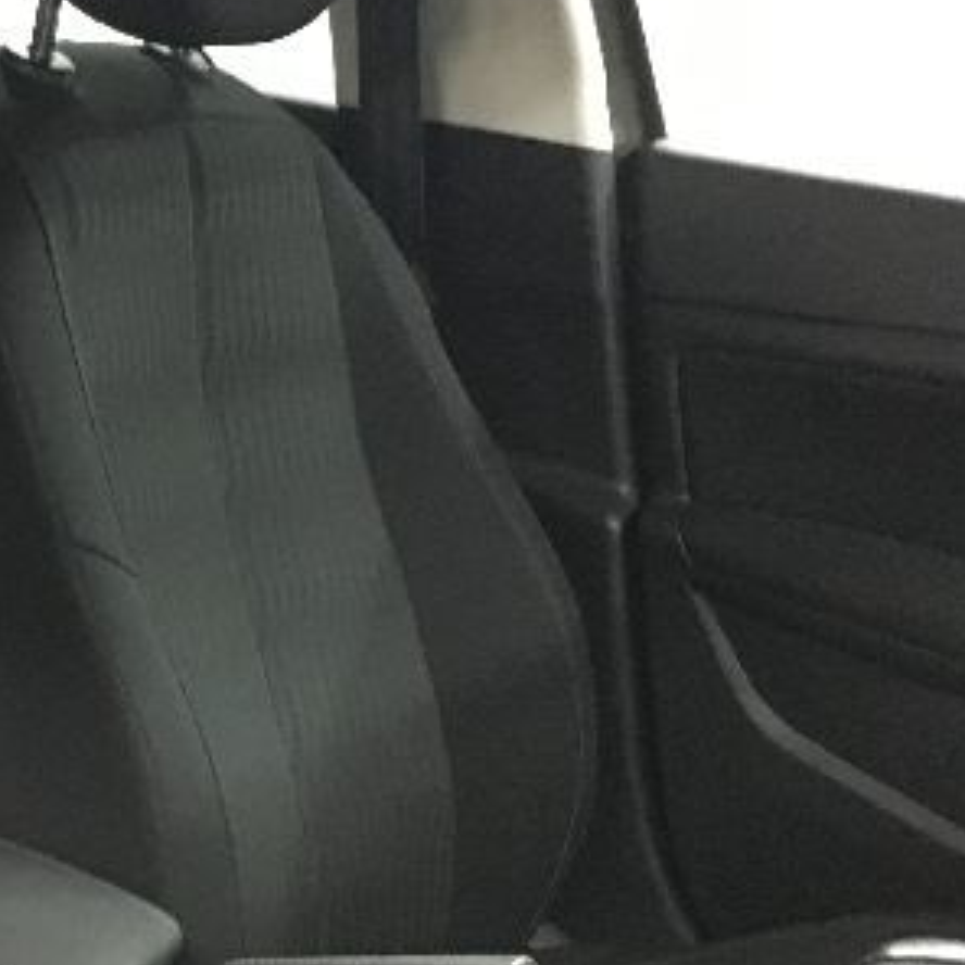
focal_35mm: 78
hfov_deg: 20.9
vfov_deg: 22.1
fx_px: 2460
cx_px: -160
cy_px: 683
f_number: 2.2
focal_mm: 4.15
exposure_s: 1/17
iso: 250
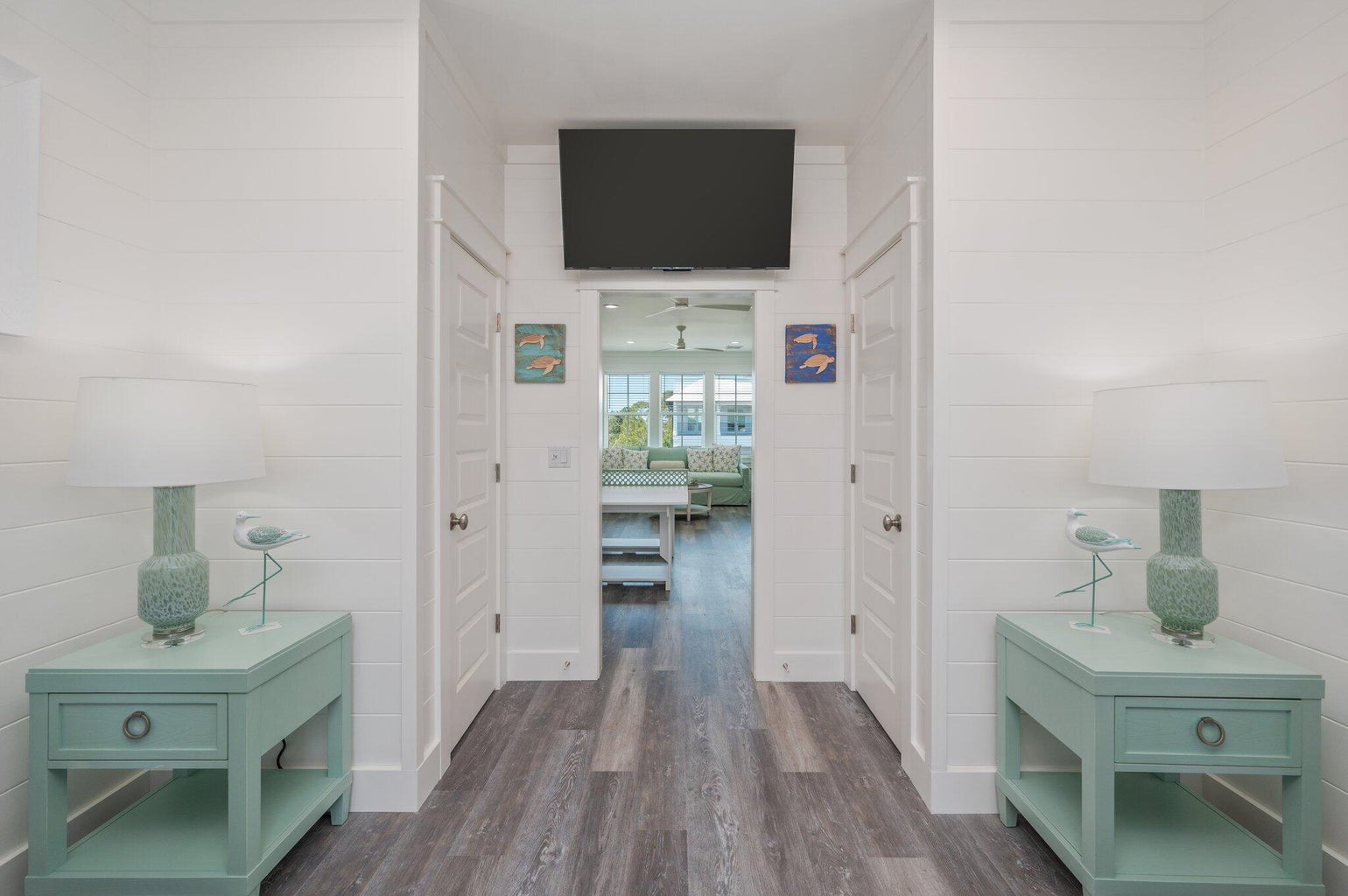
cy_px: 448
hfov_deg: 100.4
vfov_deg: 77.2
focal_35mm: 15
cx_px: 674
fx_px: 561
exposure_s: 1/30
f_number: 9
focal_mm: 15
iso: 250
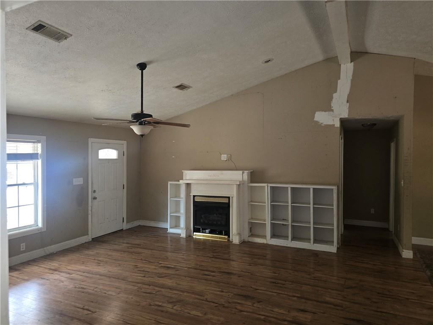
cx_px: 216
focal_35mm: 23
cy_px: 162
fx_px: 288
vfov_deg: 58.9
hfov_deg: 73.9
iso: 100
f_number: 1.7
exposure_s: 1/24
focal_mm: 6.3
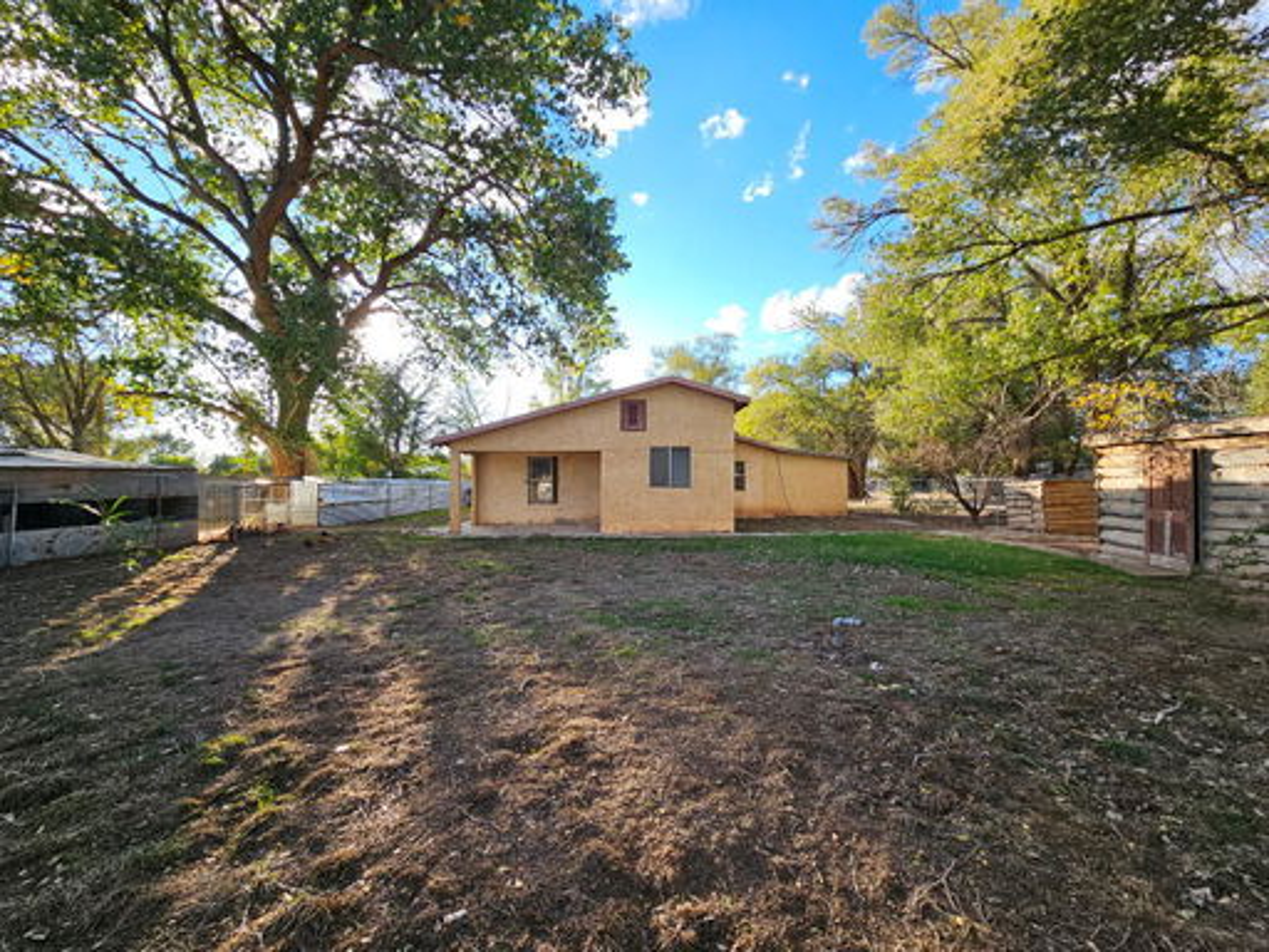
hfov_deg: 106.2
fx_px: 477
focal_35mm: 13
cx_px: 634
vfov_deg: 89.9
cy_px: 476
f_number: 2.2
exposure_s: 1/445
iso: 50
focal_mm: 2.2
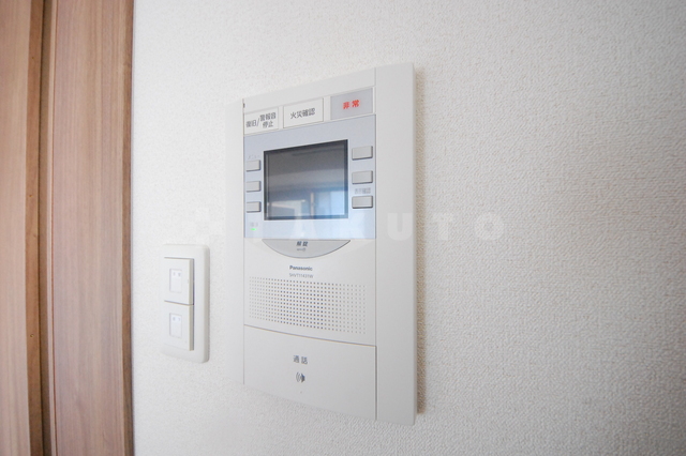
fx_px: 243
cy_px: 228
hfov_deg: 109.4
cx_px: 343
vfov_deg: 86.5
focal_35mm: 13
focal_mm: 8.5
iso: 1600
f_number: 4.8
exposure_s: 1/40
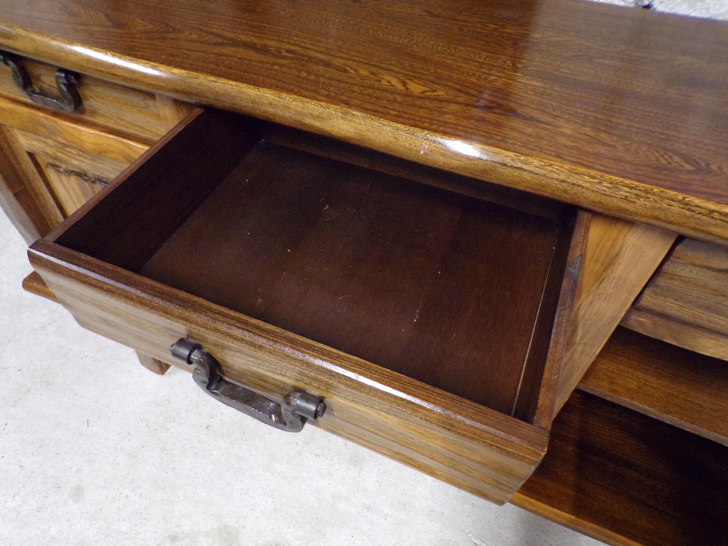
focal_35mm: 24
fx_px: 505
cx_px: 364
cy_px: 273
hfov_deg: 71.6
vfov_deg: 56.8
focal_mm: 4.3
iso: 672
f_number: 3
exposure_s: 1/17
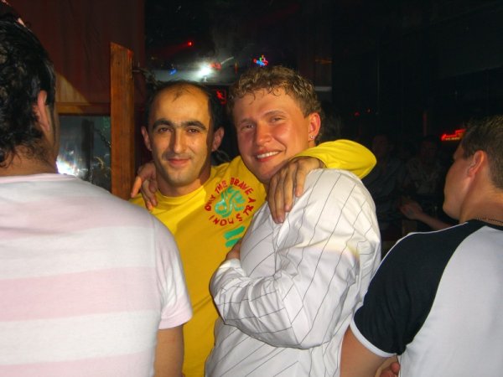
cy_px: 188
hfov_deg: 41.2
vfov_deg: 31.5
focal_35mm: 46
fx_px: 668
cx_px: 252
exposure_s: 1/60
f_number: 3.1
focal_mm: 9.5
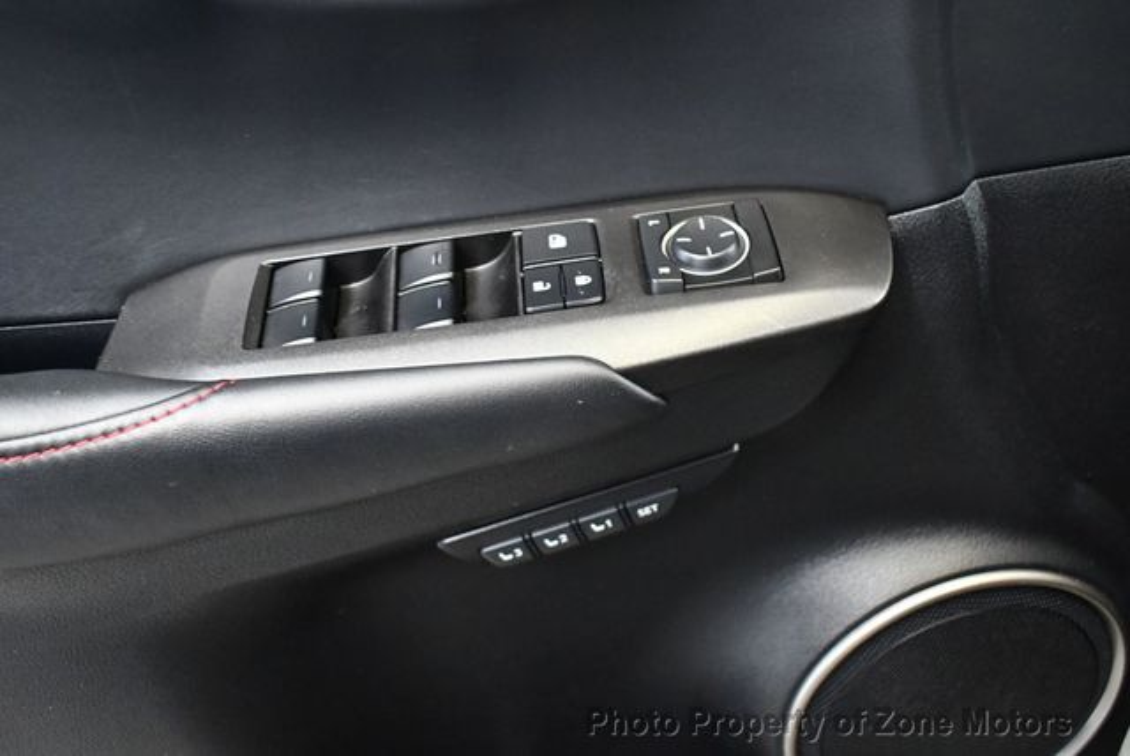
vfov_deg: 36.9
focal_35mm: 36
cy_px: 378
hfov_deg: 53.1
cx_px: 565
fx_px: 1131
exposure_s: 1/60
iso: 4500
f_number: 3.5
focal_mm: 18
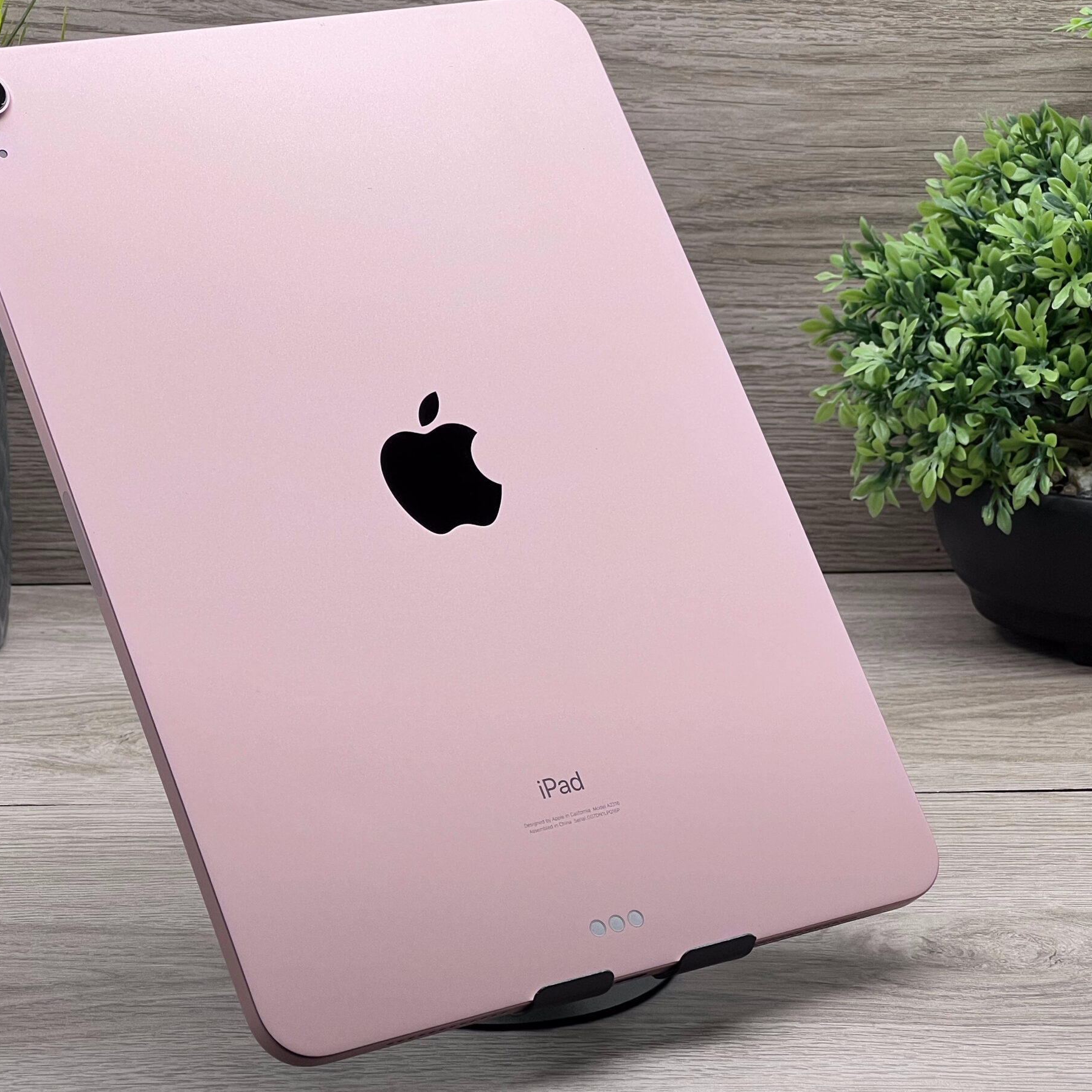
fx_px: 3462
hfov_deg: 17.9
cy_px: 550
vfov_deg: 17.9
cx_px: 489
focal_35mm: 97
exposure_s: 1/100
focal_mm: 9
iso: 32
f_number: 2.8
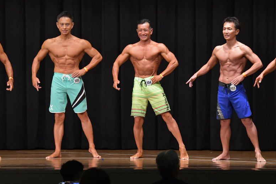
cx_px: 138
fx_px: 1555
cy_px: 92
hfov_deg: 10.1
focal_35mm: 203
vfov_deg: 6.8
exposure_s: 1/400
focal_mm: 135
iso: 6400
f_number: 5.6
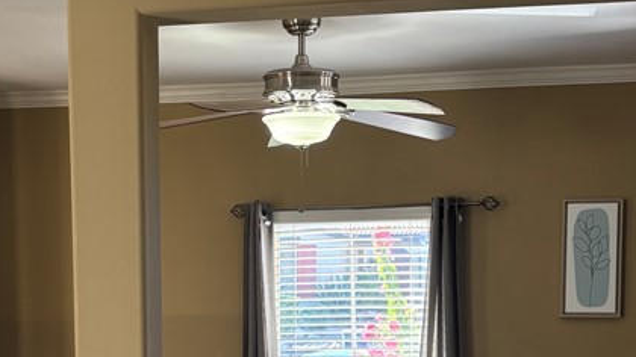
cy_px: 333
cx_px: 238
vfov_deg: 17.2
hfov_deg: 30.4
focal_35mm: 69
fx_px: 1163
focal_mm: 5.96
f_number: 1.6
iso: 100
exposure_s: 1/121
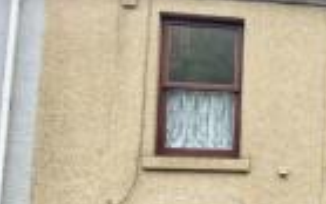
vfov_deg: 15.4
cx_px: 466
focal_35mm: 84
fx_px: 747
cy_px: 182
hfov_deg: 21.4
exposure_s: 1/121
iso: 40
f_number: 1.6
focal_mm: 5.96
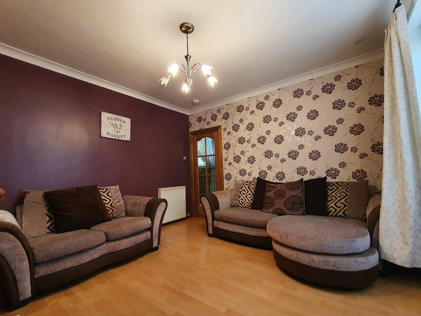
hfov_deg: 98.1
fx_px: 183
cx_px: 202
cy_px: 167
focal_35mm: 15
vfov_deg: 81.7
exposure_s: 1/50
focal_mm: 1.8
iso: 400
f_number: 2.2
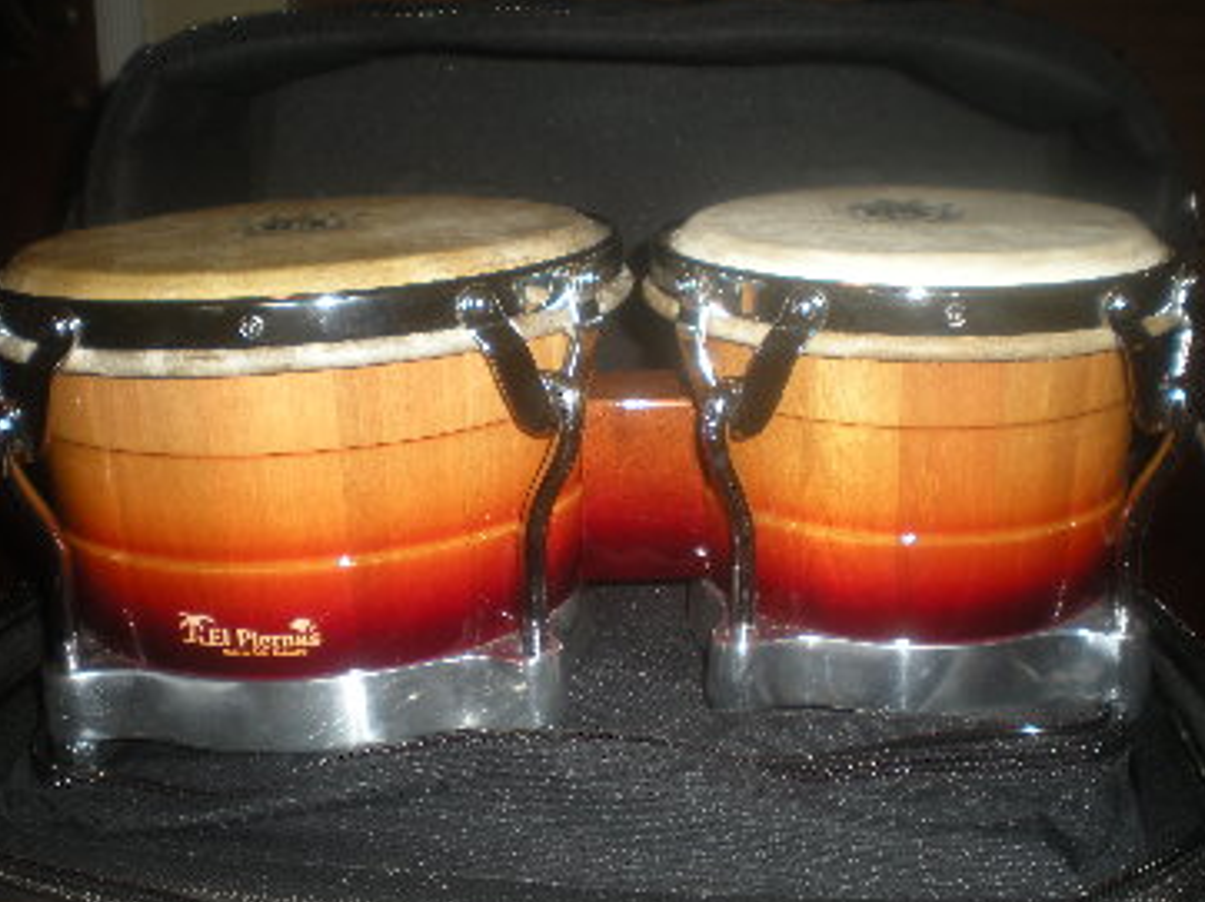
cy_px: 463
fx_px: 1461
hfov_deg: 44.8
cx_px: 596
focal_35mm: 42
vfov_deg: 34.3
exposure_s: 1/60
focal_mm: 6.3
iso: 64
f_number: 3.1
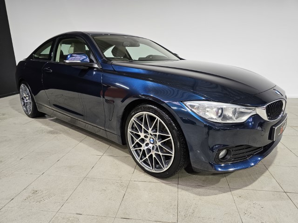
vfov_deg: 58.9
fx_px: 198
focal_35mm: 23
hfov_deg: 73.9
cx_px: 149
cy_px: 112
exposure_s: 1/100
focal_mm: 6.3
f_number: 1.7
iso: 125
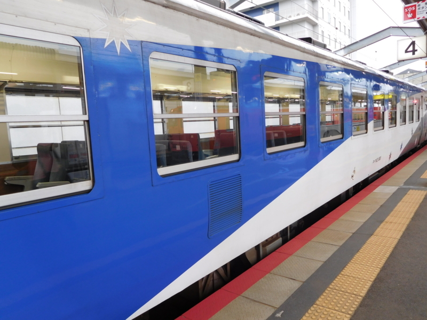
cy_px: 160
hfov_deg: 69.4
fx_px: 308
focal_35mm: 25
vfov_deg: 54.9
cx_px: 214
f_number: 3.4
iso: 140
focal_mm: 4.5
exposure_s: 1/30
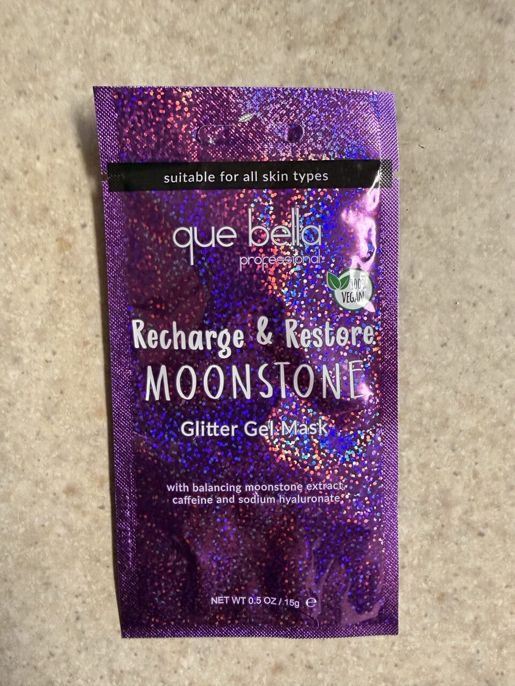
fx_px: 476
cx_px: 258
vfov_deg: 71.6
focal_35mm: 24
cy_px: 343
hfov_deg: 56.8
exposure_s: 1/60
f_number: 2.2
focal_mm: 2.22
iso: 640
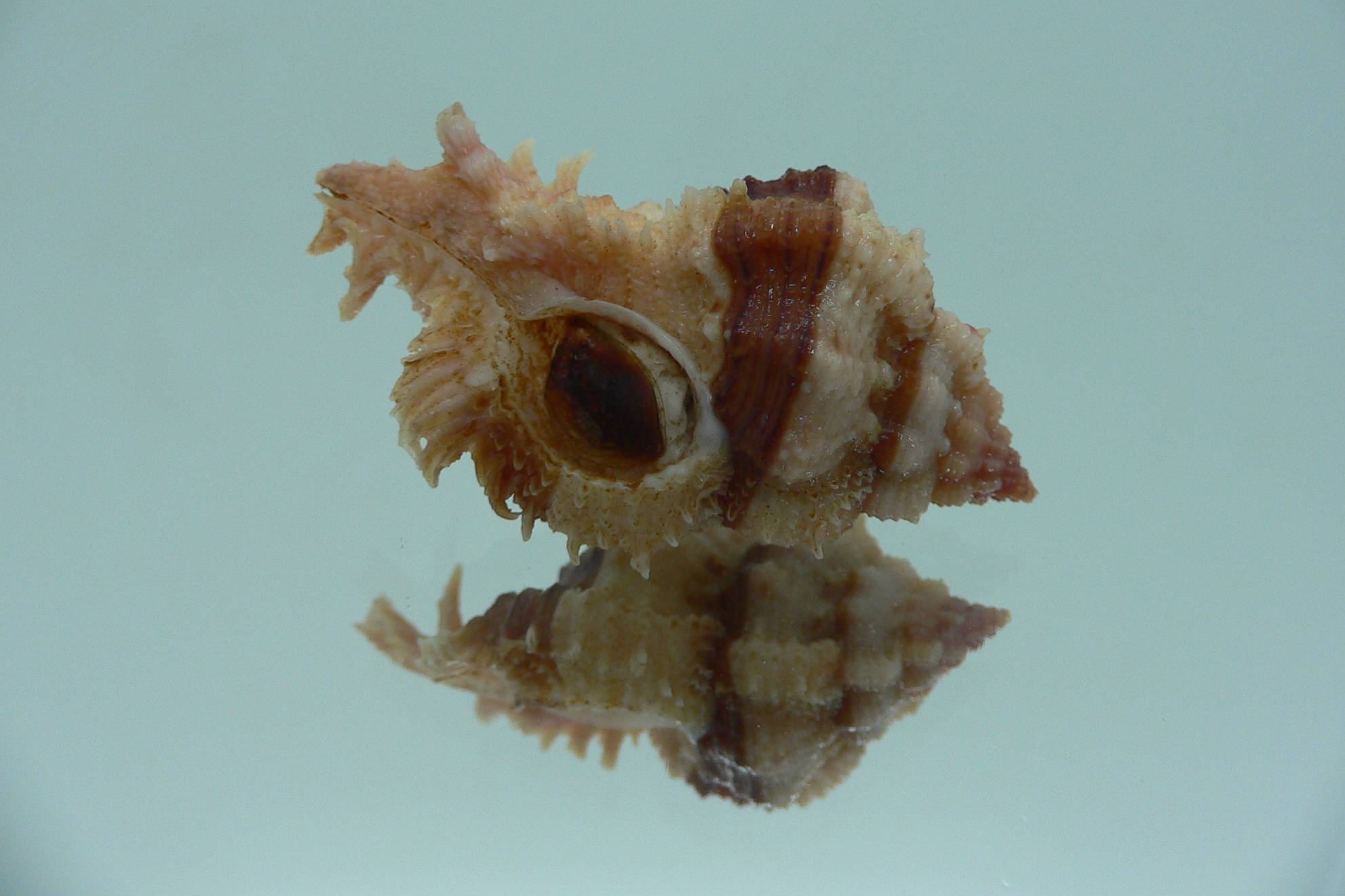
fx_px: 1382
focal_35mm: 37
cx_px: 667
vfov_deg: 35.9
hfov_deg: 51.9
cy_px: 394
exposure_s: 1/60
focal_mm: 4.6
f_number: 2.8
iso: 80
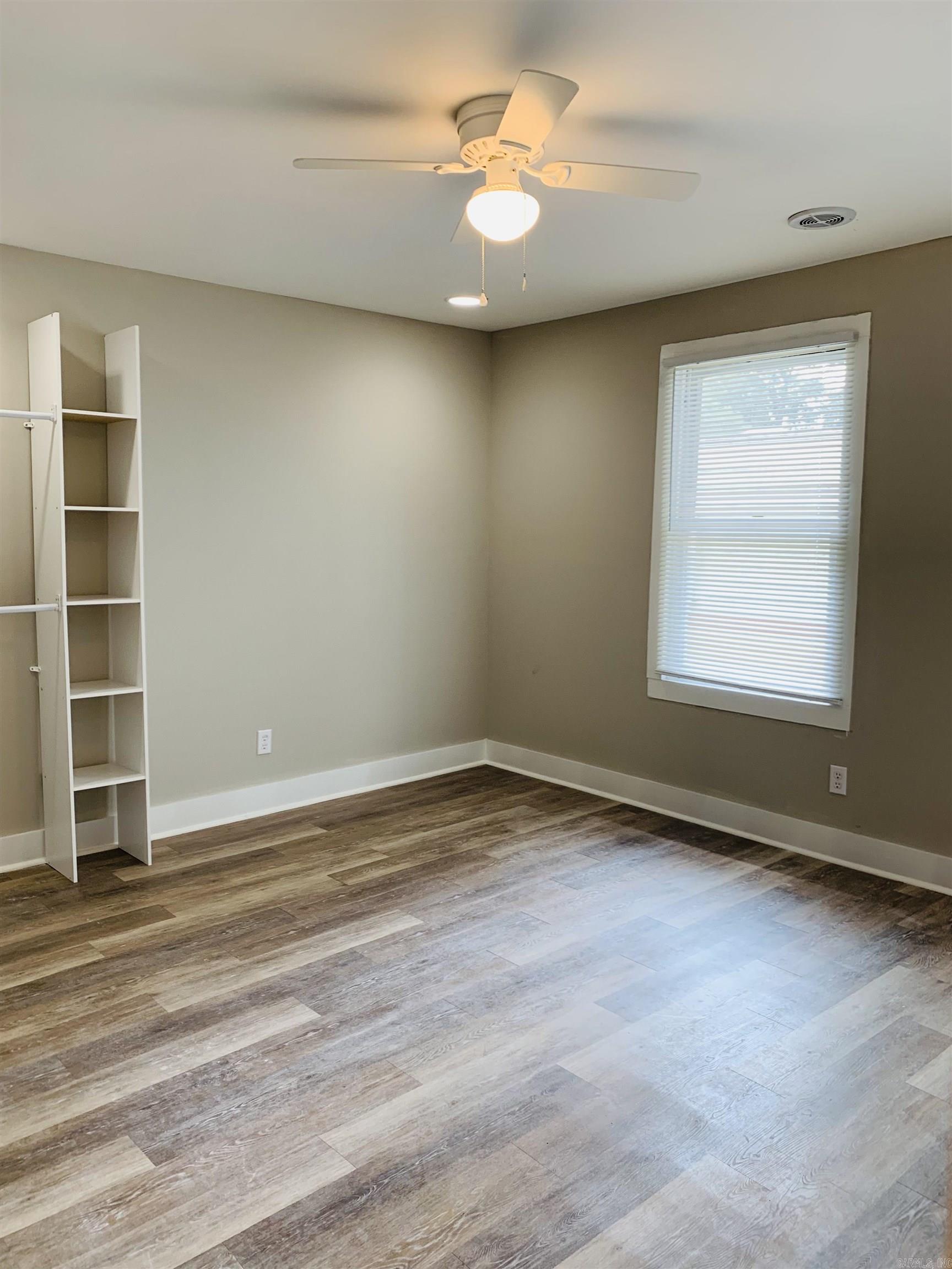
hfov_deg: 53.1
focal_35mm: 26
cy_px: 634
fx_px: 953
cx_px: 476
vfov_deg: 67.3
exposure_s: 1/120
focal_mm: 4.25
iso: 80
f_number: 1.8
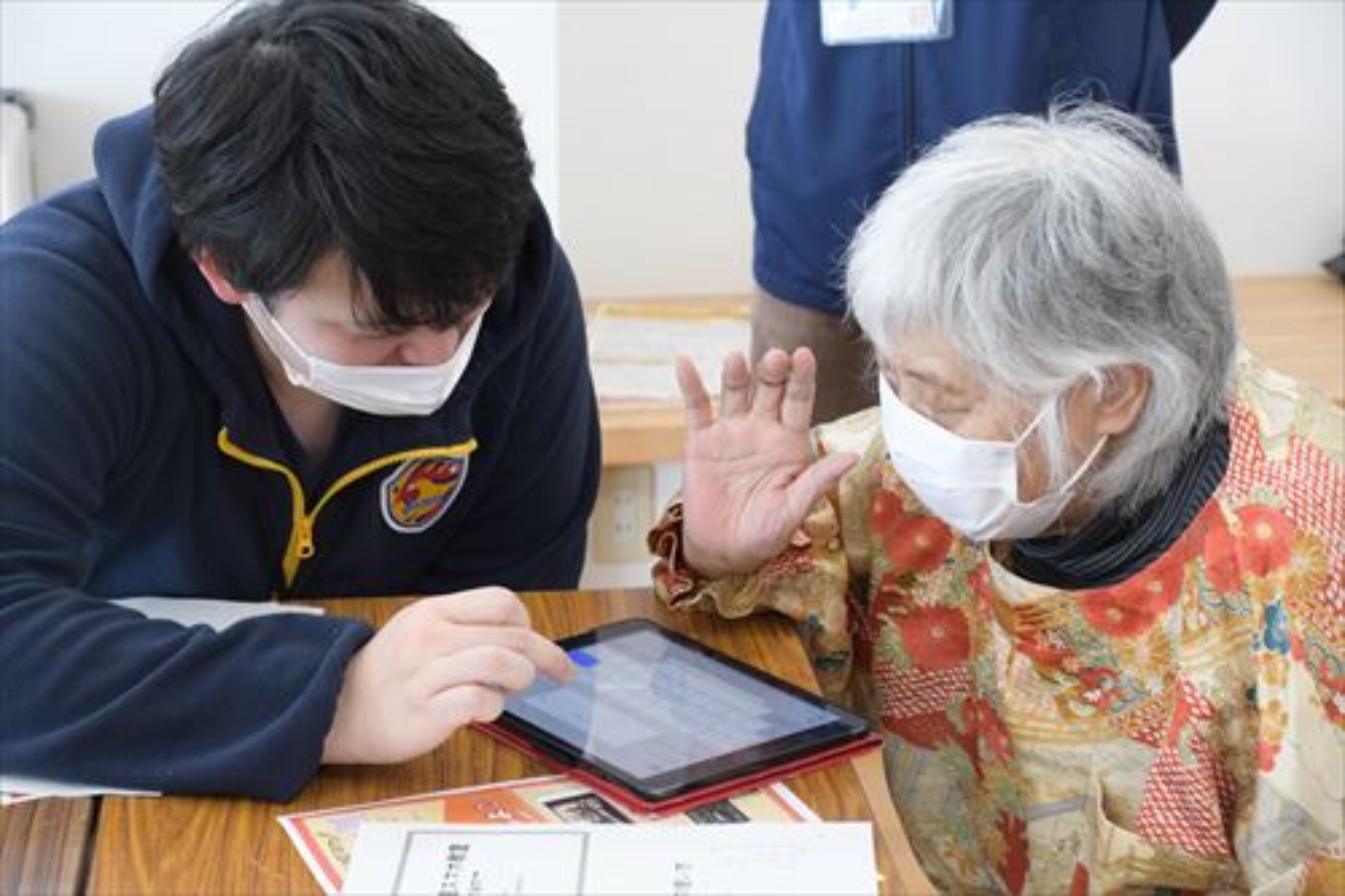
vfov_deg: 15.7
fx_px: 3249
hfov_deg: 23.4
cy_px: 448
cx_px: 672
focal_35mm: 87
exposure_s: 1/160
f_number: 6.3
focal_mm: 58
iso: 1600
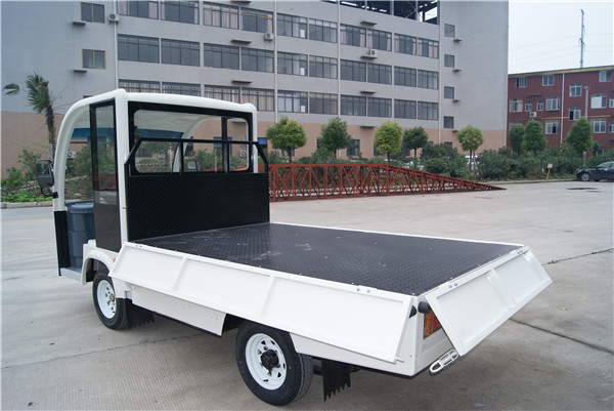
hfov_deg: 67.3
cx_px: 307
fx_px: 461
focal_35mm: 27
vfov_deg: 48.0
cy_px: 206
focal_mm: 18
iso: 100
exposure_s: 1/160
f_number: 7.1
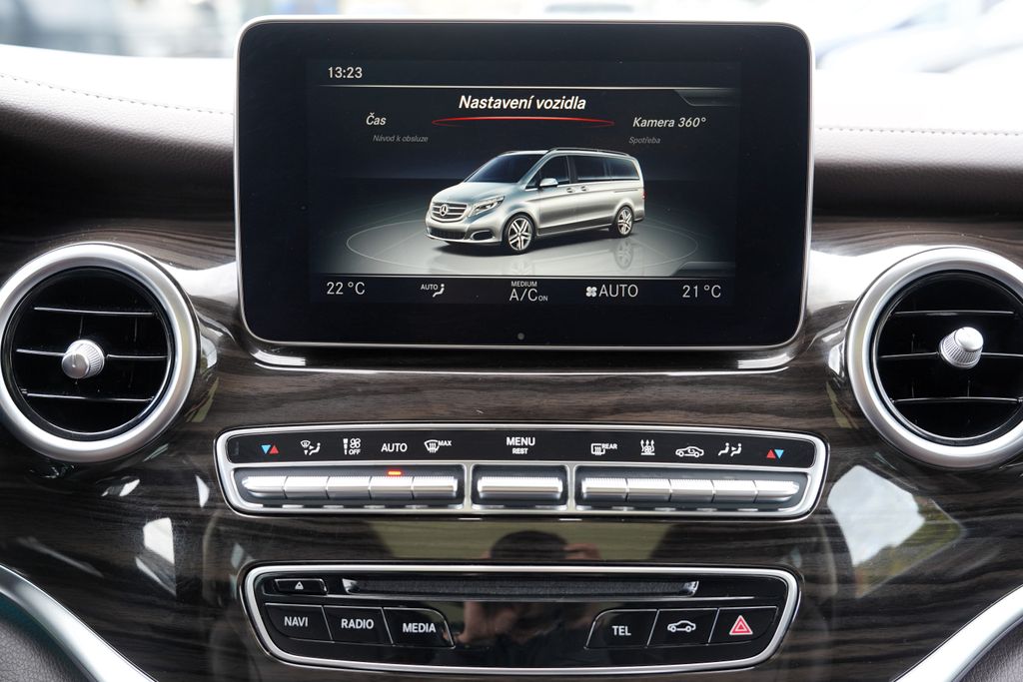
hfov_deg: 47.4
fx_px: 1165
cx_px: 512
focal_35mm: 41
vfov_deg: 32.6
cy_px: 341
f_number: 4
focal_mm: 41
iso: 500
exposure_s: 1/60
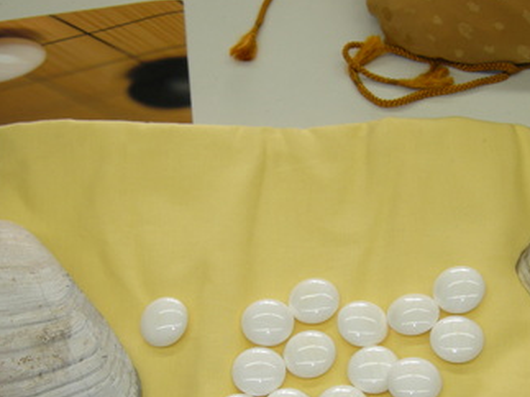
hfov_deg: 29.8
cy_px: 348
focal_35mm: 65
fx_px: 995
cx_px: 318
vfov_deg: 22.1
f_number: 3
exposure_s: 1/56
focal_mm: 7.5
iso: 64
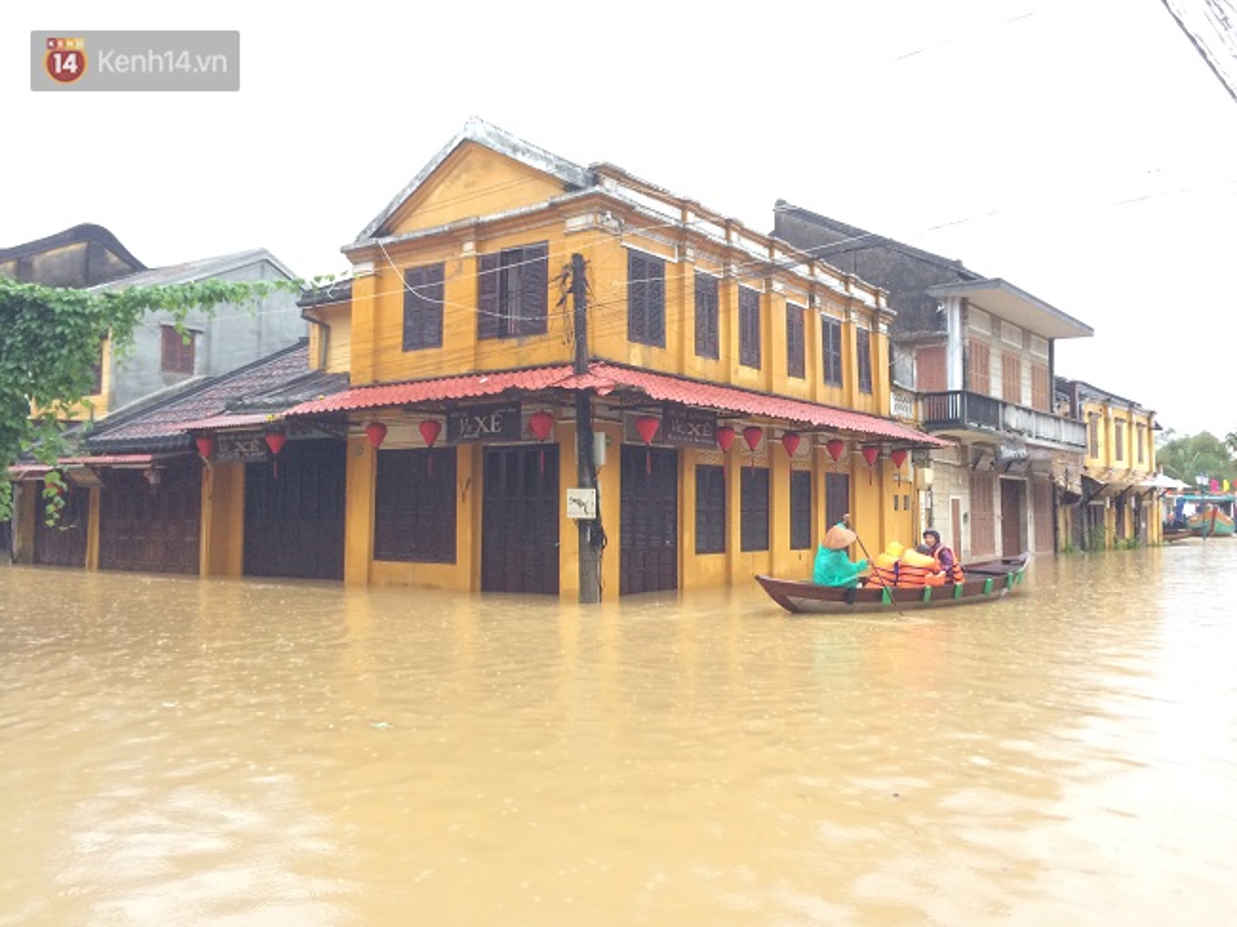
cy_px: 464
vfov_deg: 48.2
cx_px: 618
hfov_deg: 61.7
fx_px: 1036
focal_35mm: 29
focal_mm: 4.15
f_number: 2.2
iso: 160
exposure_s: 1/33
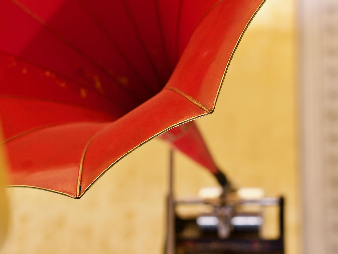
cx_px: 169
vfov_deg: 16.4
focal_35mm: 90
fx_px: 879
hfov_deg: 21.8
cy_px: 127
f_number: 2.5
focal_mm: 45
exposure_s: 1/20
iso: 400
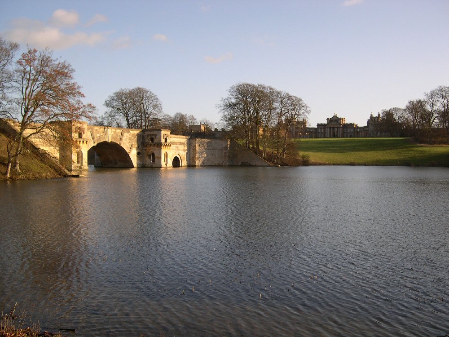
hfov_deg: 49.0
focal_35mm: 38
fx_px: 493
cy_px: 168
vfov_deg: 37.7
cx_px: 224
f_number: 2.8
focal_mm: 8
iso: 100
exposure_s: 1/629
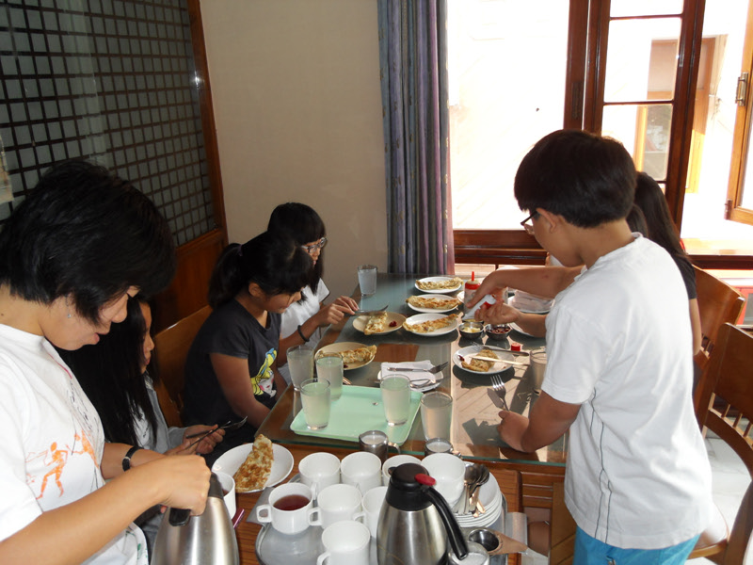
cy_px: 282
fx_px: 609
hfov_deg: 63.4
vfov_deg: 49.7
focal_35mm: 28
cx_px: 376
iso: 200
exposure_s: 1/45
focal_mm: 6
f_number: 2.8
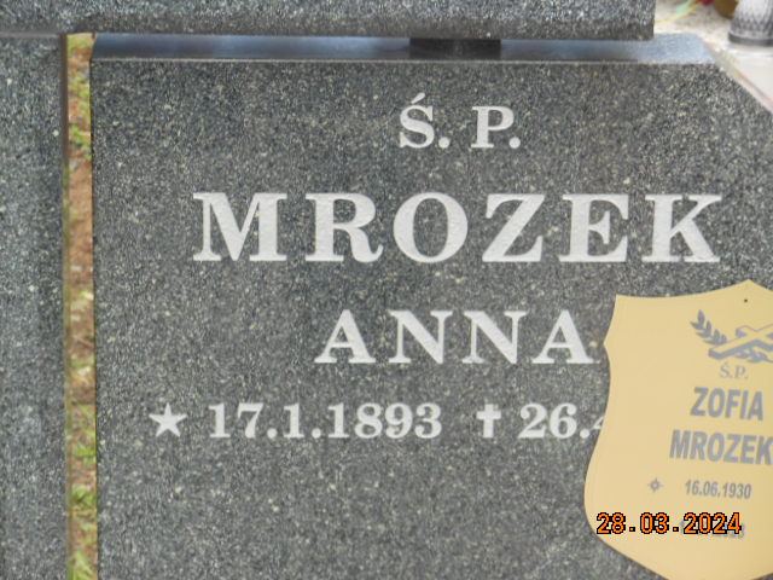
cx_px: 386
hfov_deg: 15.5
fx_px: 2836
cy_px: 290
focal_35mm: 127
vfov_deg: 11.7
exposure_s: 1/80
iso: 125
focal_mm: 22.6
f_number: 5
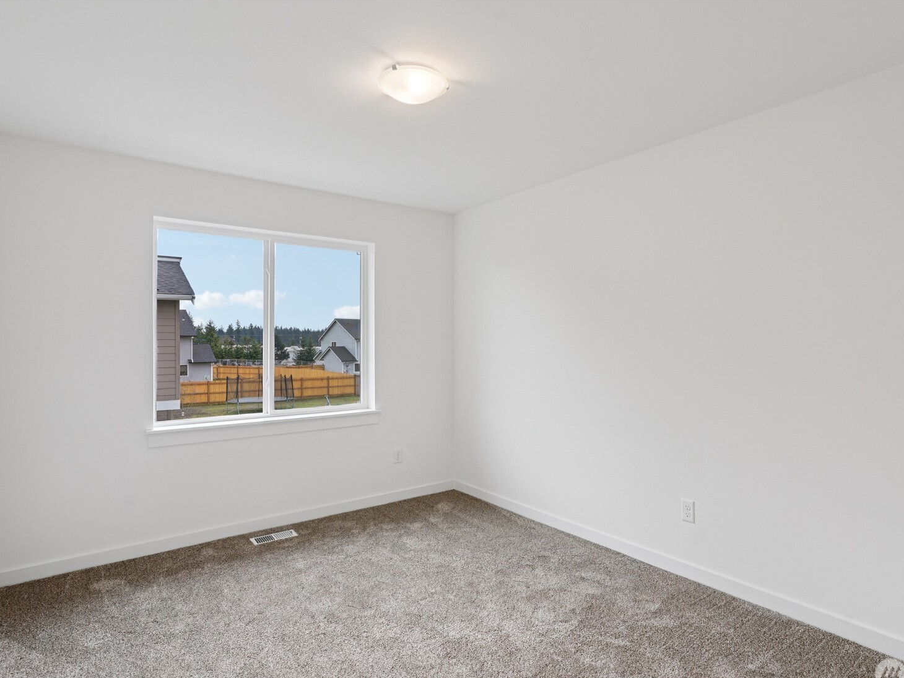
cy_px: 348
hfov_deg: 84.4
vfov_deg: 68.7
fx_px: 496
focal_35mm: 19
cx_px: 501
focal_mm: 17
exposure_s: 1/90
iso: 400
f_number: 8
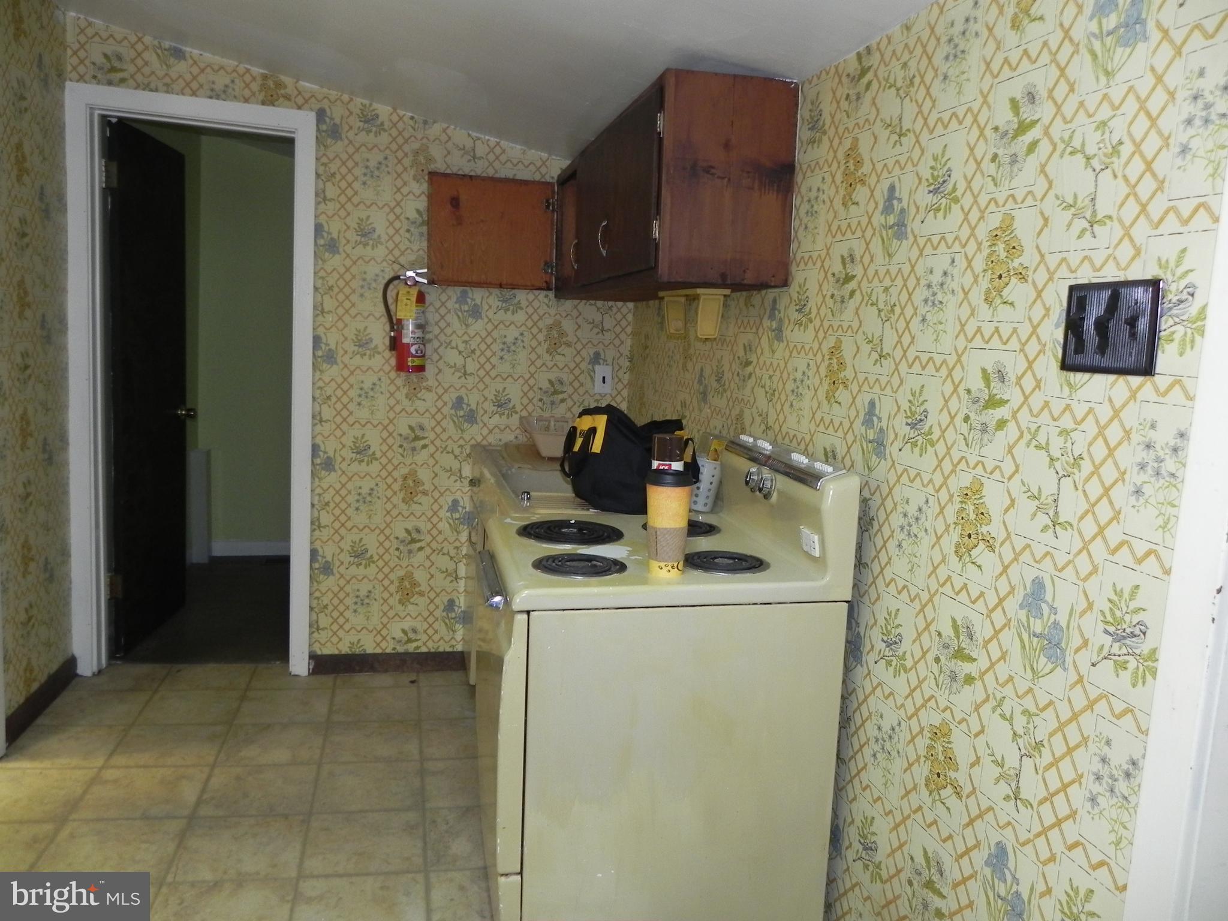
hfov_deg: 67.3
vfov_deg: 53.1
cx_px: 614
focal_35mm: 26
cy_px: 460
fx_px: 922
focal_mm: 4.6
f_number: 2.8
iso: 200
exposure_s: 1/30
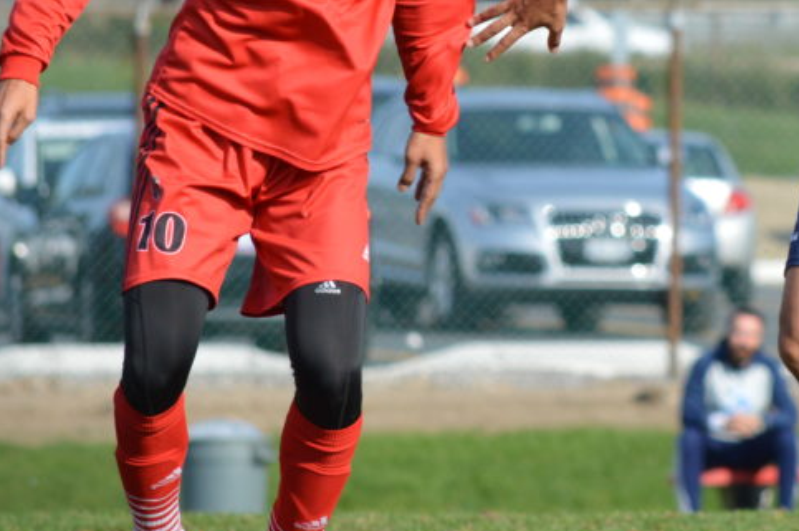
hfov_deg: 3.1
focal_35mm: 671
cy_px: -15
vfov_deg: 2.0
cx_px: 725
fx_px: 14877
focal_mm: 180
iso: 400
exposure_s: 1/1600
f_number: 5.6
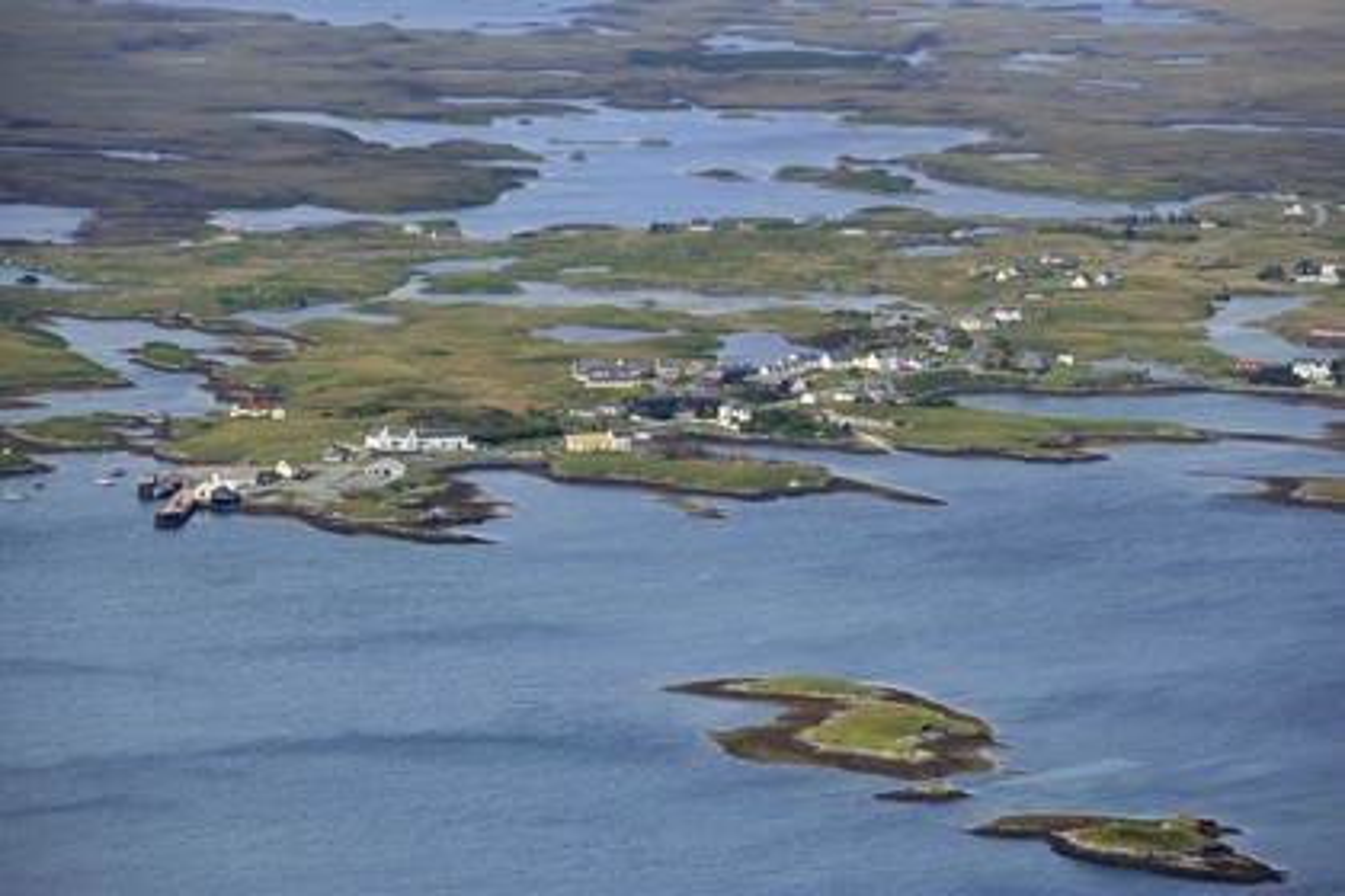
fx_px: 7472
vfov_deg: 6.9
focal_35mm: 200
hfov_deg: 10.3
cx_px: 672
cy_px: 448
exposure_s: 1/800
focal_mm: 200
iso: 200
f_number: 7.1
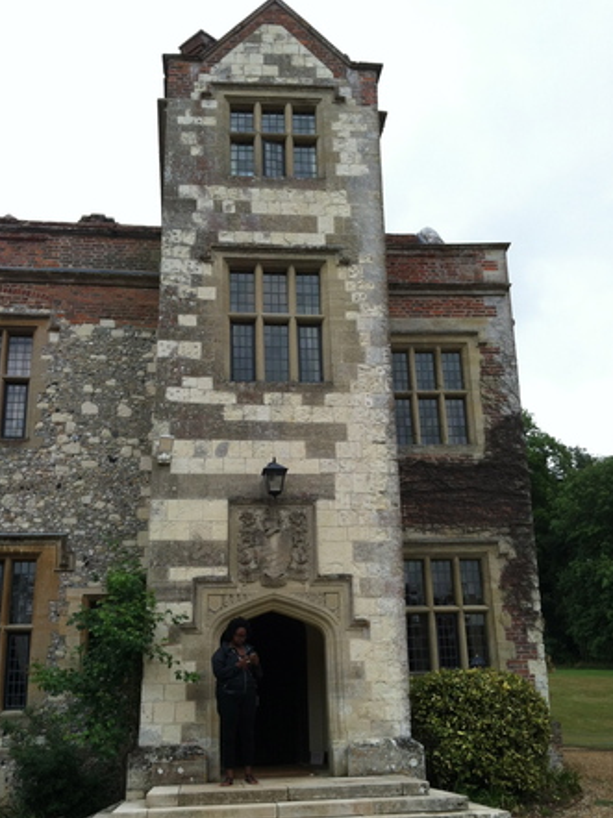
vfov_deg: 49.0
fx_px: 898
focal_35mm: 38
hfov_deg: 37.7
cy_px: 433
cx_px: 306
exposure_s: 1/226
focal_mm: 3.85
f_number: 2.8
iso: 80
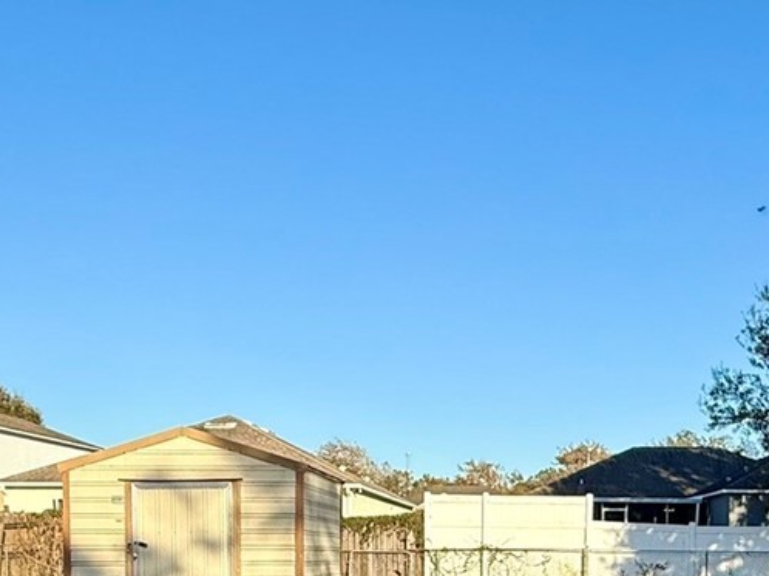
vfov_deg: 30.1
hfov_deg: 41.4
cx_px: 530
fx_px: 999
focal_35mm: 45
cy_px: 568
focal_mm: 2.22
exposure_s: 1/1613
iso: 50
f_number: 2.2
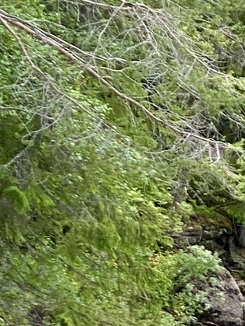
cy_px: 745
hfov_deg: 5.7
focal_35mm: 254
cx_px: 552
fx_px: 2398
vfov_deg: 7.4
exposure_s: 1/500
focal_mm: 6
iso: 20
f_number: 2
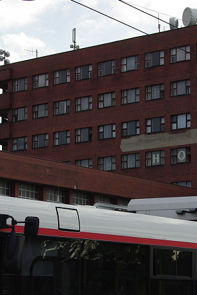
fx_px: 869
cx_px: 125
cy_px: 235
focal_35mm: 106
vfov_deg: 19.1
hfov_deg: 12.9
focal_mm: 26
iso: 200
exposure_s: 1/400
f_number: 7.1
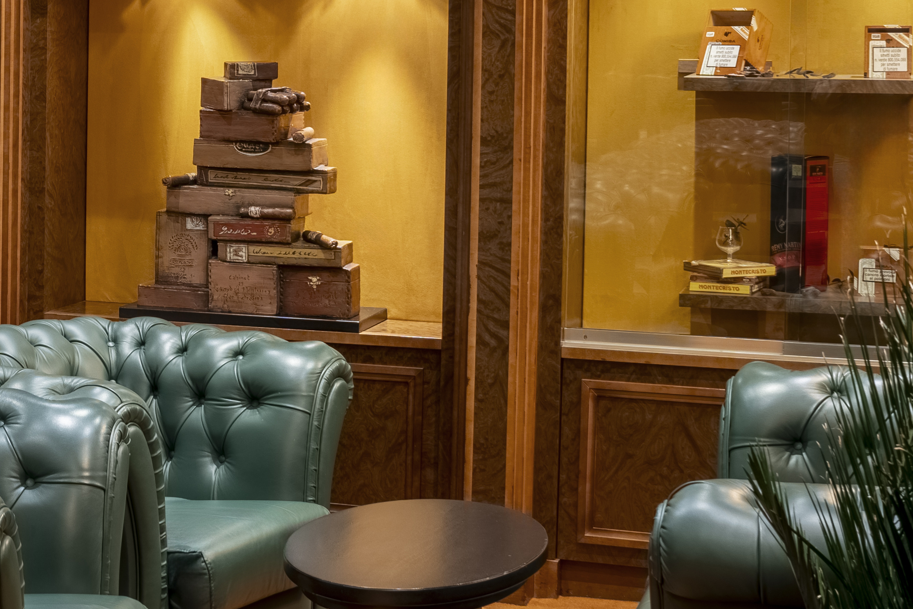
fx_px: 2257
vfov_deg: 15.2
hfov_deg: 21.4
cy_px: 79
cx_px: -150
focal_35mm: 89
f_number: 8
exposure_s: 1/30
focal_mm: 24
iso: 400
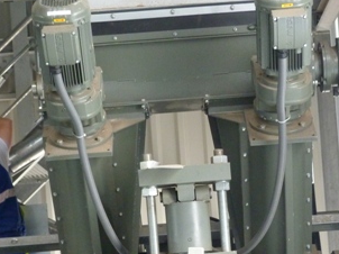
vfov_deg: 13.7
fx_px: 1037
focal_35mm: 106
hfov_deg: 18.5
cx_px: 212
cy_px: 255
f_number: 3.2
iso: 400
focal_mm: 9
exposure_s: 1/20
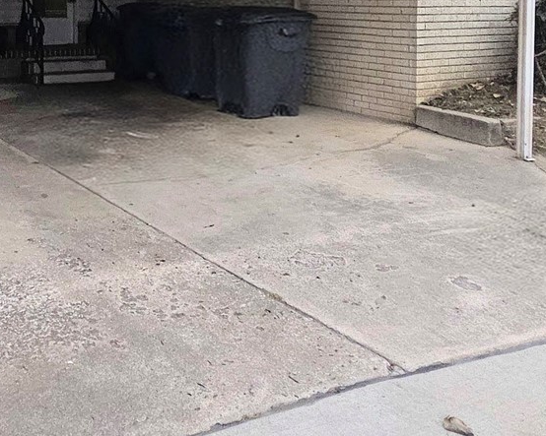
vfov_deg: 32.1
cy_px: 28
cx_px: 101
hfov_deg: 40.1
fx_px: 711
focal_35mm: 44
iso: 50
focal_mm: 2.2
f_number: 2.2
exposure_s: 1/604
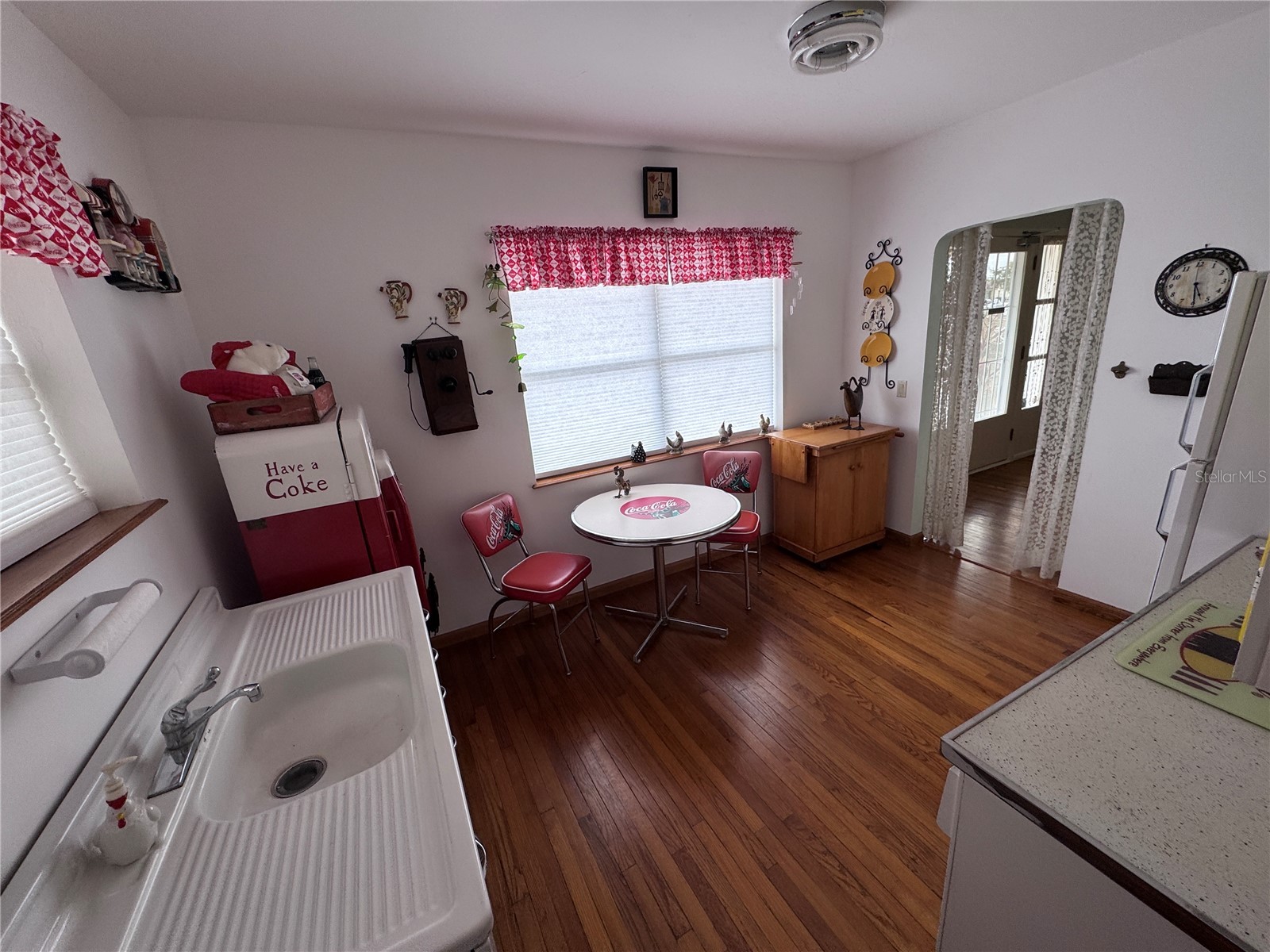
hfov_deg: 102.1
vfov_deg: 85.7
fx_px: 514
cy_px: 476
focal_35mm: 14
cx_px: 635
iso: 40
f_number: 2.2
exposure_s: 1/328
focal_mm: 2.22
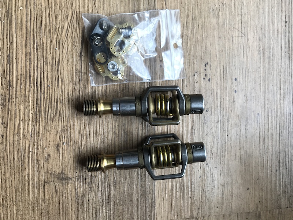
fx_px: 237
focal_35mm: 28
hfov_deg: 63.4
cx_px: 146
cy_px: 110
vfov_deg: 49.7
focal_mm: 3.99
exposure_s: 1/60
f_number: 1.8
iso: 25
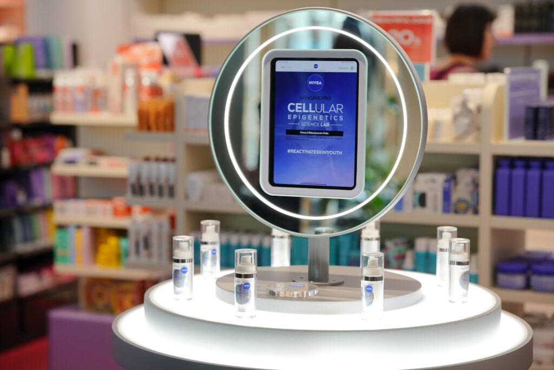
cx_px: 277
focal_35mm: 85
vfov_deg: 16.1
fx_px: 1309
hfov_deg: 23.9
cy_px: 185
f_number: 3.2
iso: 200
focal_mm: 85
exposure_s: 1/80
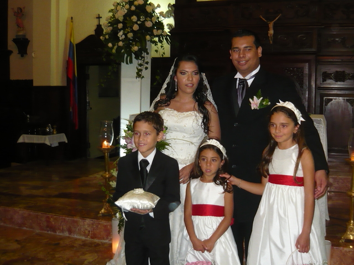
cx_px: 177
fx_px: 419
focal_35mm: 41
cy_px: 132
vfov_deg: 35.1
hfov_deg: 45.8
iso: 250
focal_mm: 5.5
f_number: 2.8
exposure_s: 1/30
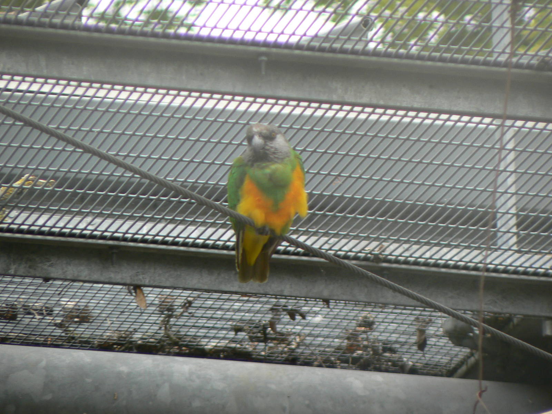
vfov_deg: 3.4
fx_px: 6889
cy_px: 207
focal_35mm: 432
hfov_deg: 4.6
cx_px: 276
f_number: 4
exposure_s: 1/125
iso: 80
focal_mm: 72
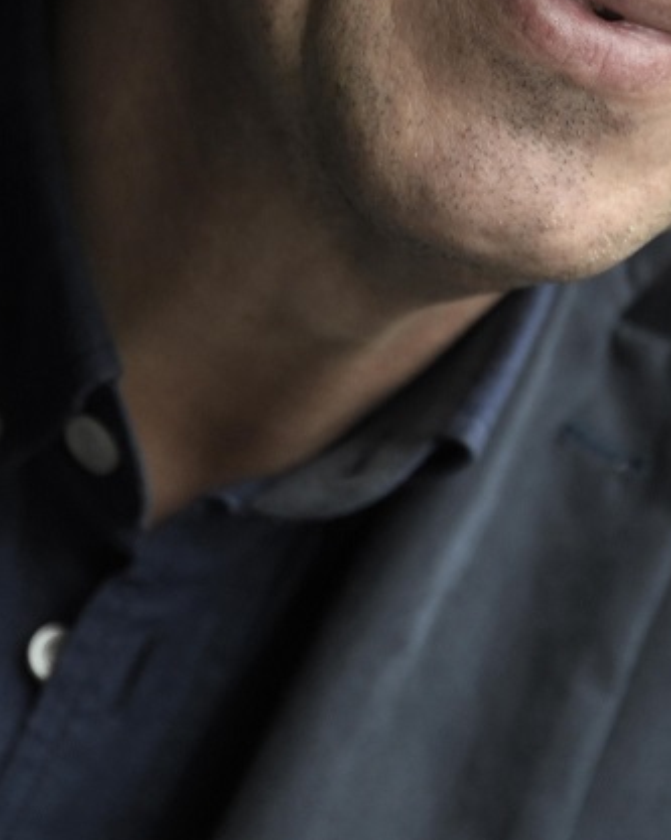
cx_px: 655
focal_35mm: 293
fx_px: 7281
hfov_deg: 5.3
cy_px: -41
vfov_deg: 6.6
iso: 2000
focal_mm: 105
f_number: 4.5
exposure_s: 1/80
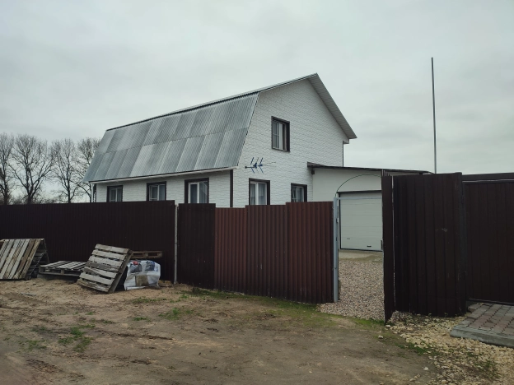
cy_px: 192
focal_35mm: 25
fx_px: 371
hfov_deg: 69.4
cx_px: 257
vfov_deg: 54.9
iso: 89
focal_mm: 6.04
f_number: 1.9
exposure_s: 1/100
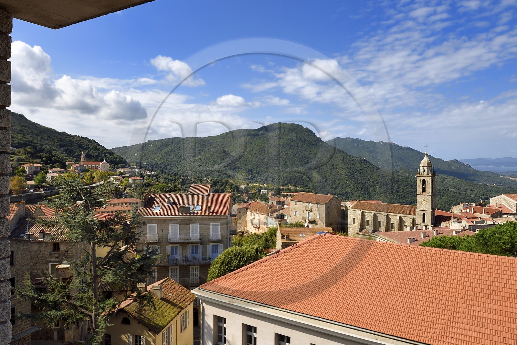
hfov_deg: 73.8
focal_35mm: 24
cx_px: 258
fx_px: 345
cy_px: 172
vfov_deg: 53.1
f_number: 5.6
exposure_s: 1/1600
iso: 200
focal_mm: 24
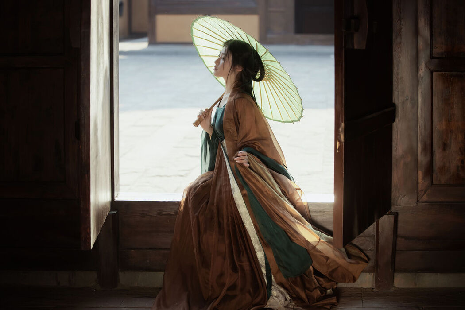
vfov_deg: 19.7
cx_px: 232
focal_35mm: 69
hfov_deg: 29.2
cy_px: 155
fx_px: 891
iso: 320
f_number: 2.8
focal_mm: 70
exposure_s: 1/400
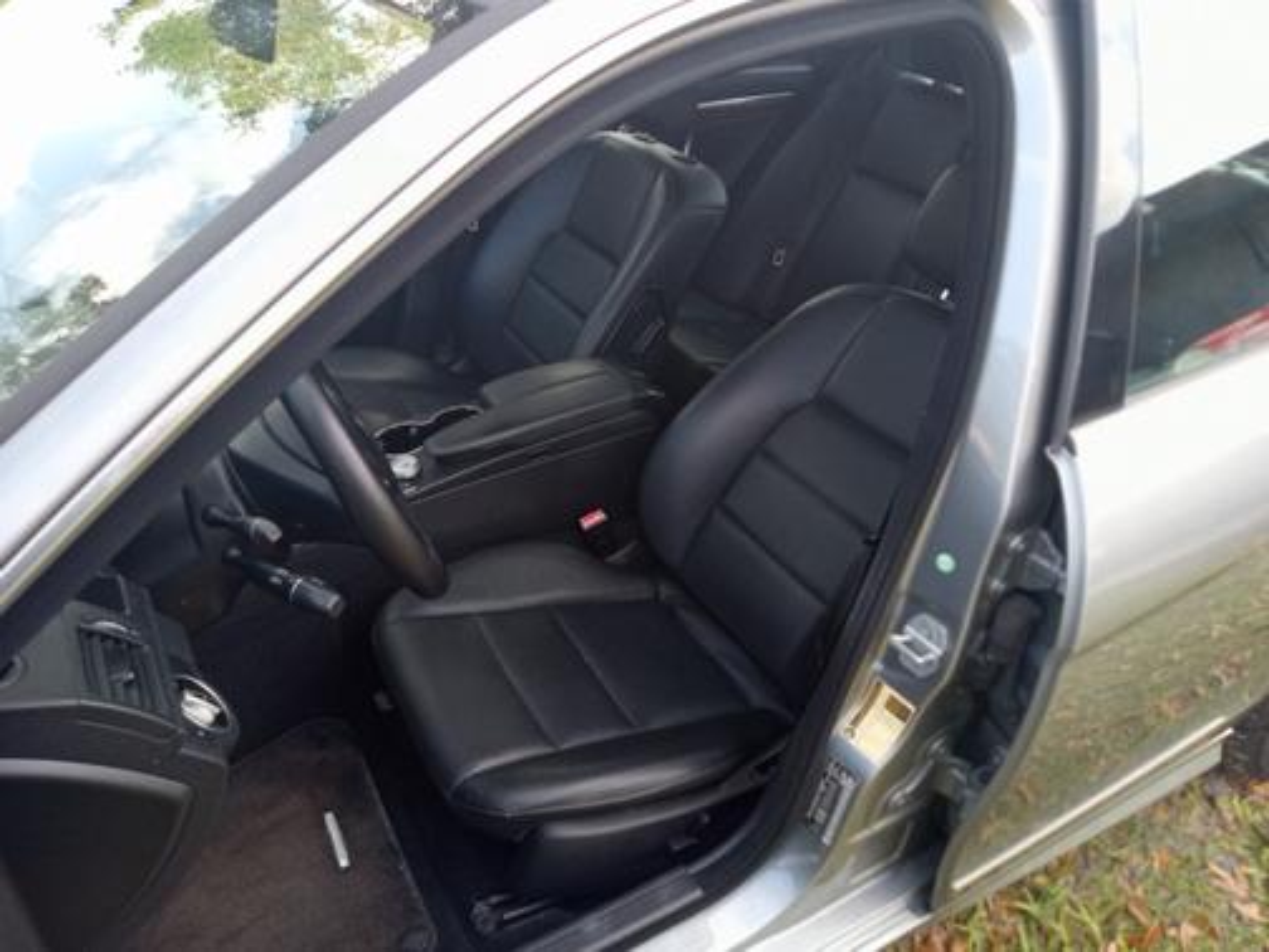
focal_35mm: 28
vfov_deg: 49.7
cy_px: 476
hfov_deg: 63.4
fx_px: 1026
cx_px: 634
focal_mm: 3.42
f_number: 2.2
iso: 177
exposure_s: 1/120
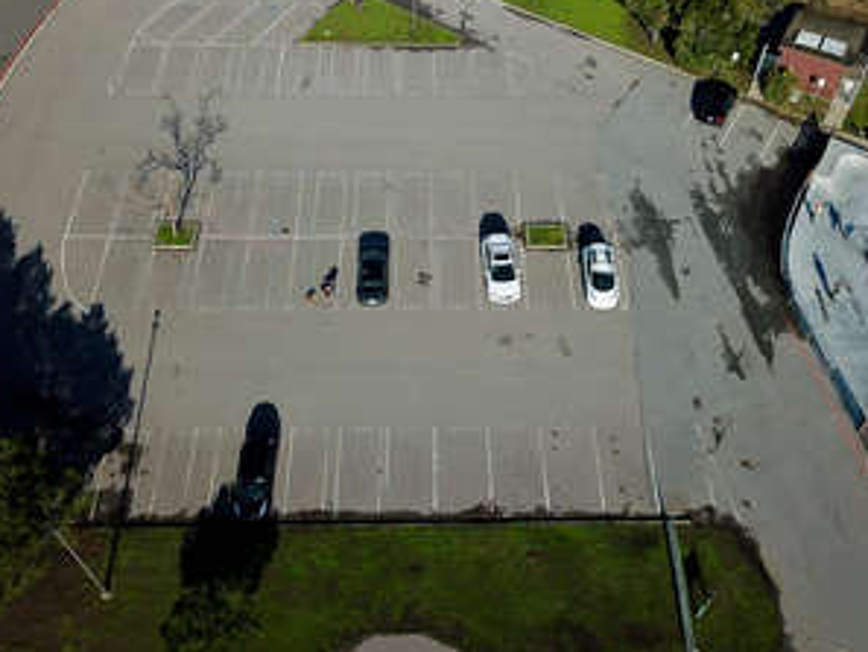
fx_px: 878
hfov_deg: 52.6
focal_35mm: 35
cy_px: 257
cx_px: 456
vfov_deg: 40.5
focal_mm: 4.73
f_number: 2.2
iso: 100
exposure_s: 1/2481
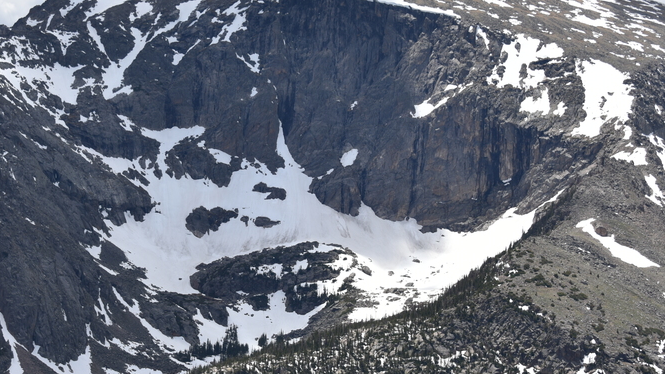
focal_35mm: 117
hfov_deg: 18.3
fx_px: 2063
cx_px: 291
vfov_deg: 10.4
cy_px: 208
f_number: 8
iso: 100
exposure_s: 1/250
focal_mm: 58
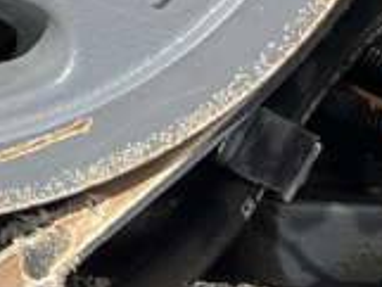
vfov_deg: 8.7
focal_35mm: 161
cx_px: -714
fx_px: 1778
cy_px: -296
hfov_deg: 9.8
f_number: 1.5
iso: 50
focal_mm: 5.7
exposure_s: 1/1224
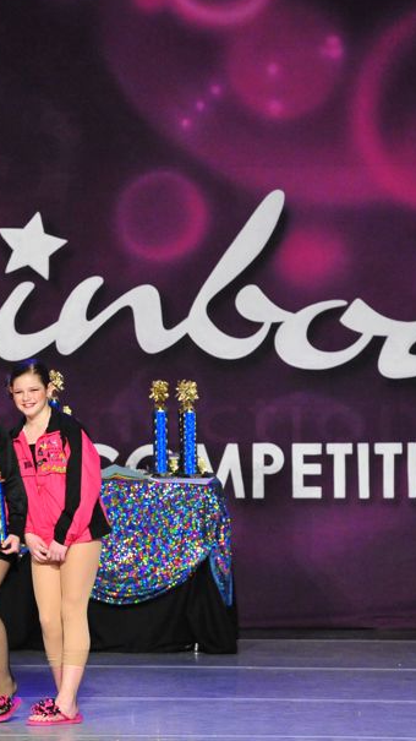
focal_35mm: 328
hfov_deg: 3.7
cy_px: 345
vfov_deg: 6.6
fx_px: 6437
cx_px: 1
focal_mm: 185
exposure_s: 1/640
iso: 6400
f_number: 4
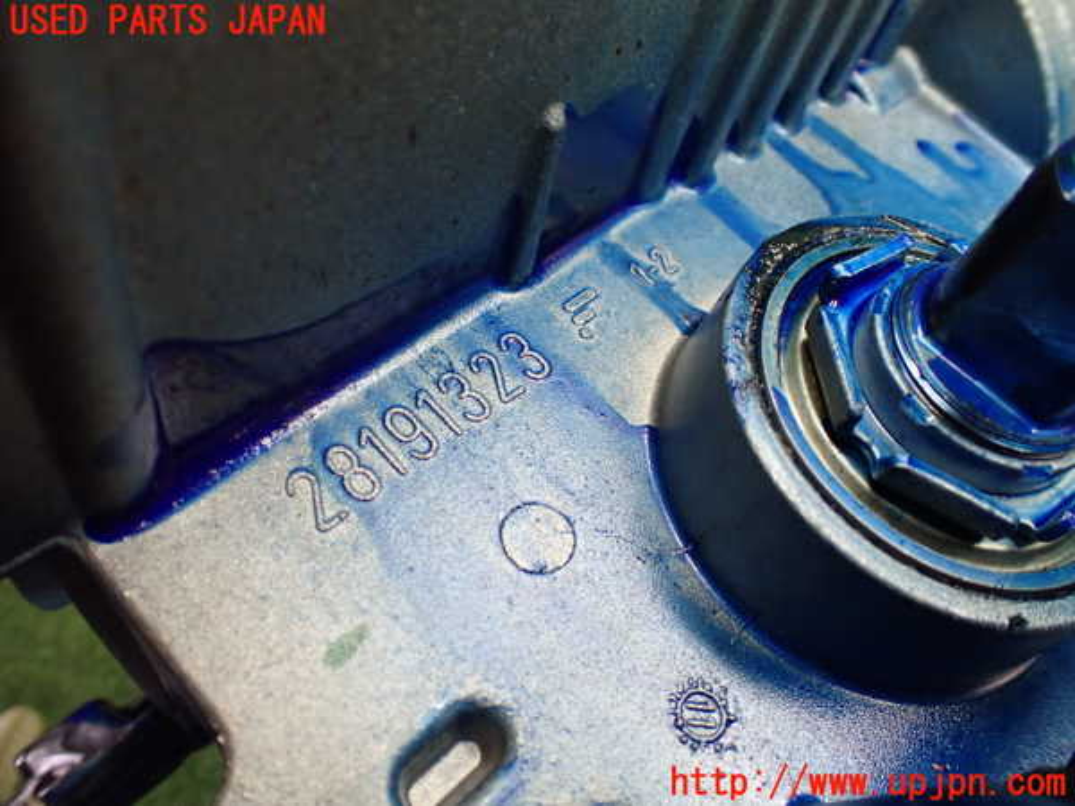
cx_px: 538
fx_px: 932
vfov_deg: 46.8
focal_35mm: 30
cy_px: 403
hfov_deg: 60.0
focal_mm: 5.4
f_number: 2.3
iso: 500
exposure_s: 1/125
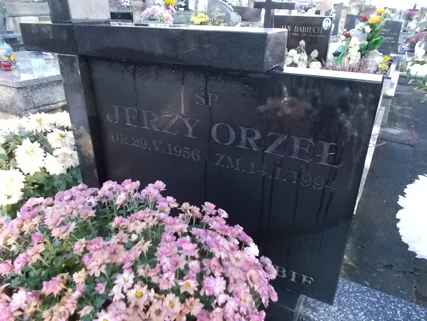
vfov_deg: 53.1
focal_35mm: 26
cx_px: 214
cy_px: 160
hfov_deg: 67.3
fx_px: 321
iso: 400
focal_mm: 4.6
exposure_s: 1/250
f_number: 3.2
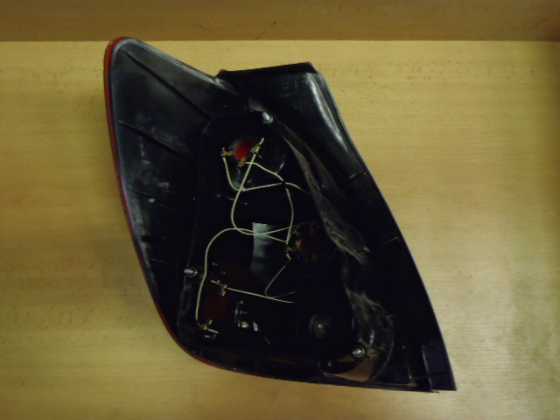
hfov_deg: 63.4
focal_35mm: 28
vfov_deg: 49.7
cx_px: 280
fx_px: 453
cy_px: 210
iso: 320
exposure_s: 1/4
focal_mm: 5
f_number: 3.9
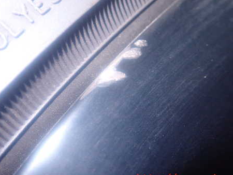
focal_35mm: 40
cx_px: 98
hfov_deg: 46.6
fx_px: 269
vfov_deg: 35.9
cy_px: 69
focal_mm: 5.5
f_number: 2.3
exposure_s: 1/40
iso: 800
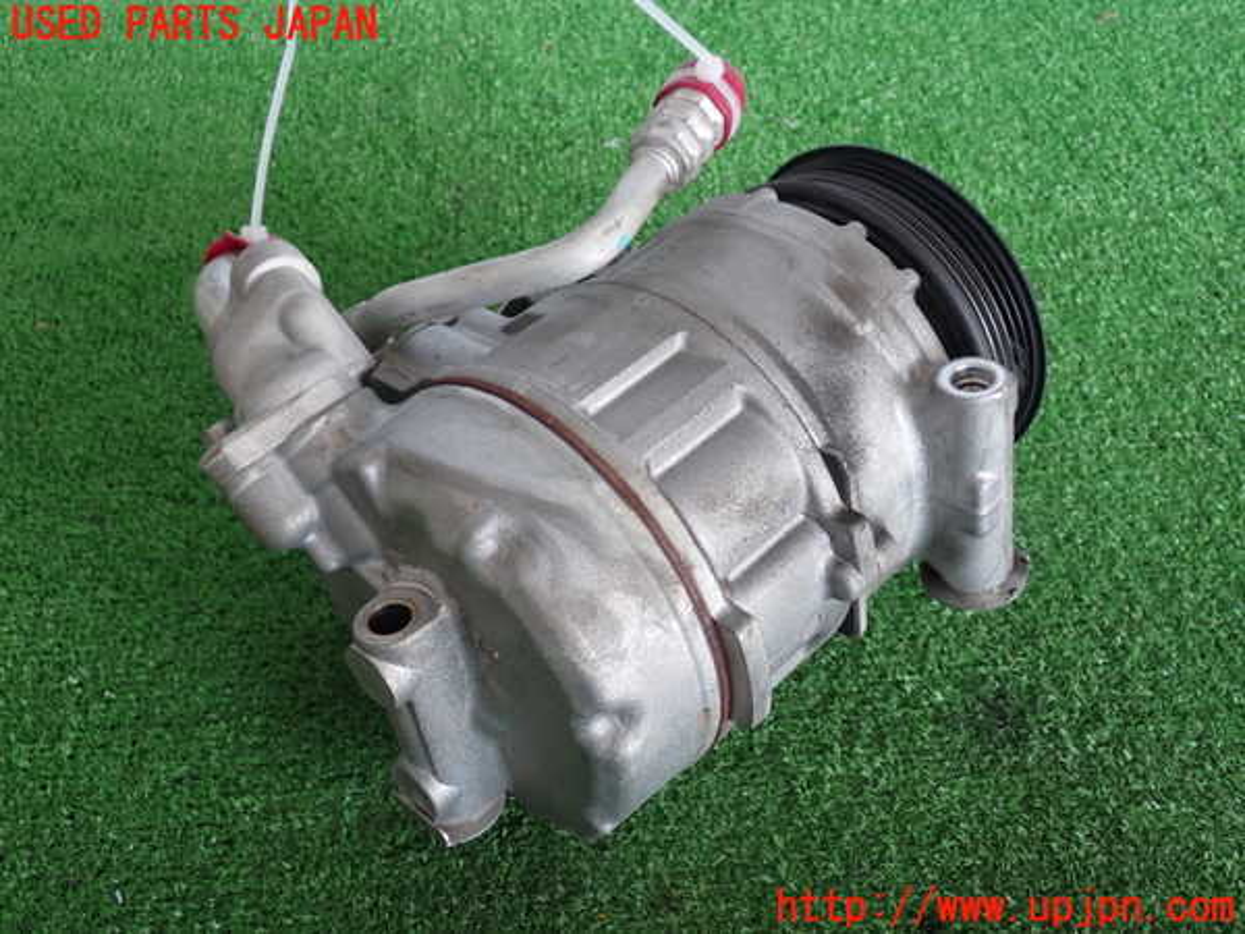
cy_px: 467
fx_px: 1475
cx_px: 622
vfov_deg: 35.1
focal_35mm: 41
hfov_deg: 45.8
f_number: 2.8
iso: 200
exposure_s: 1/60
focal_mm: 7.31
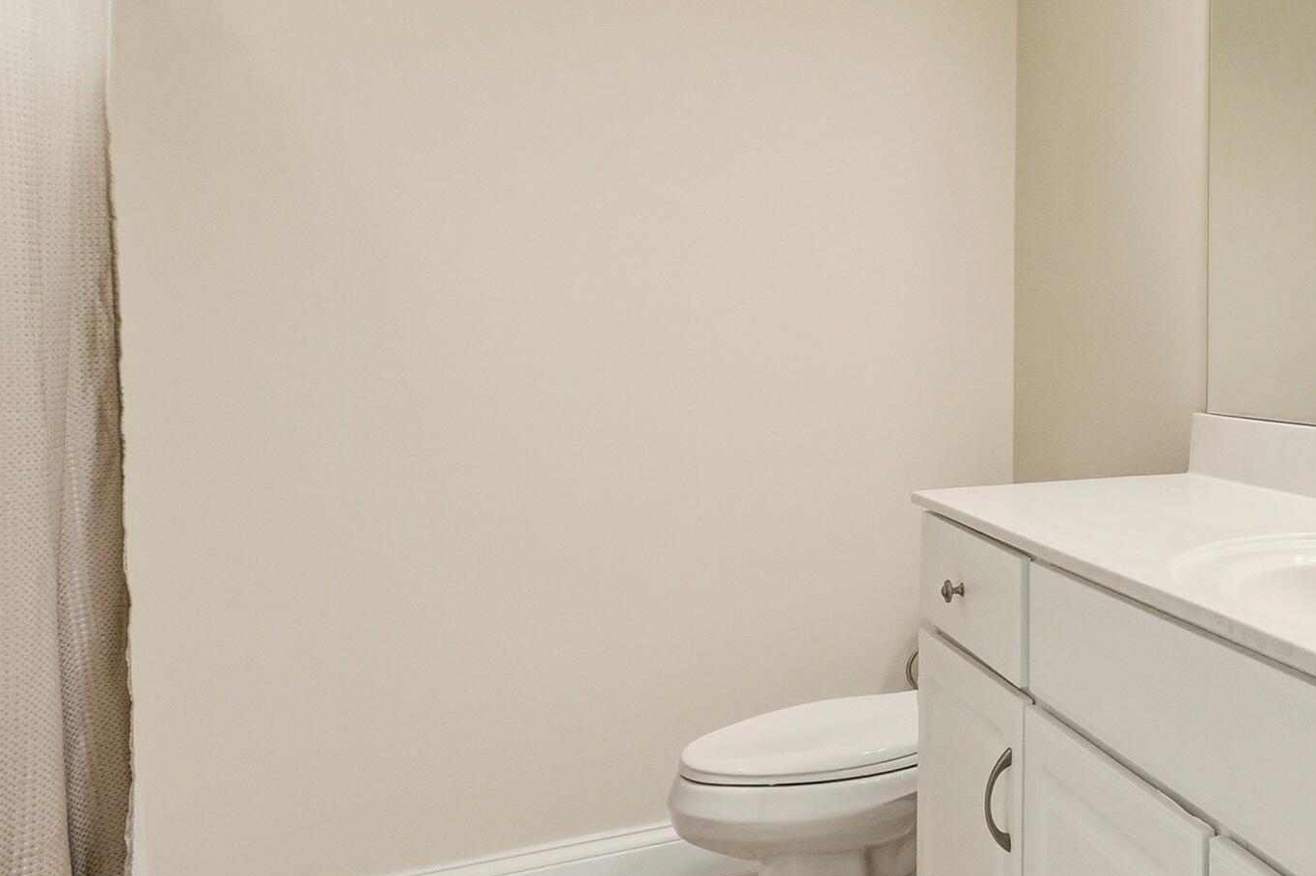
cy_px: 370
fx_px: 1206
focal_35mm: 33
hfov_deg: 46.5
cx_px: 1356
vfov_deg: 39.8
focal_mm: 10
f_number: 9
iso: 400
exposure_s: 1/200
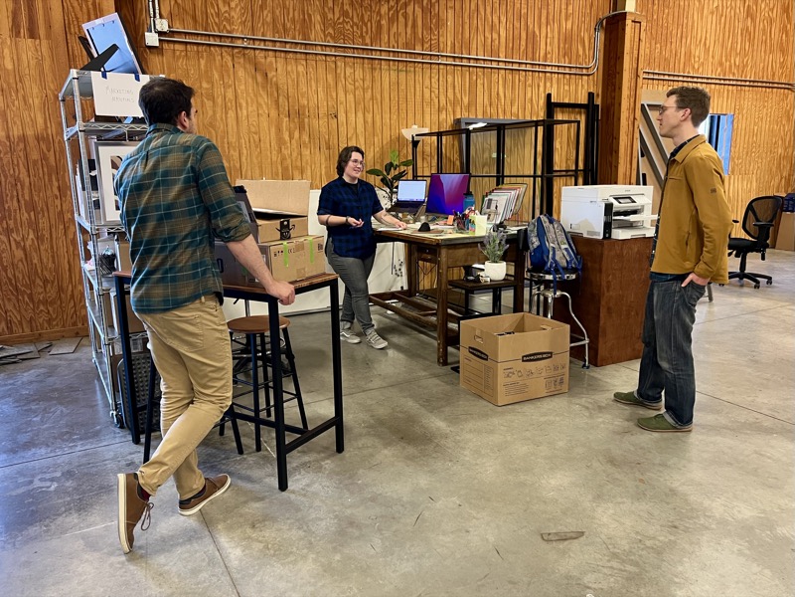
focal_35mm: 26
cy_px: 298
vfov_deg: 53.1
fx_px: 597
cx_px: 398
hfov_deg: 67.3
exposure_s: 1/60
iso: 250
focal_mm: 5.7
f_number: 1.5
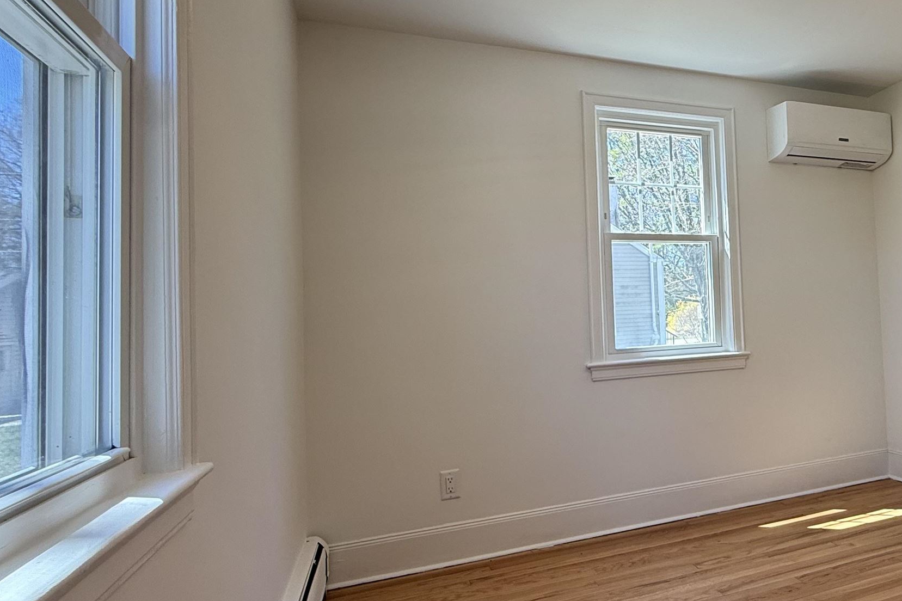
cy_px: 286
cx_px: 735
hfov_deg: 61.2
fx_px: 676
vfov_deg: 47.9
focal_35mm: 27
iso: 100
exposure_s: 1/120
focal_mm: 2.22
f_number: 2.2
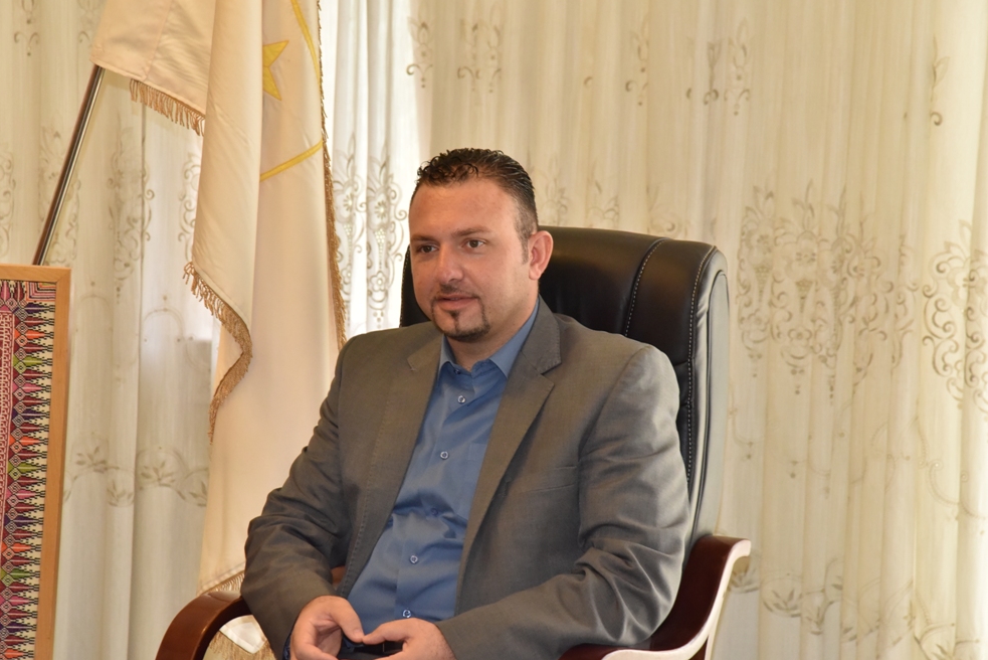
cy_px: 329
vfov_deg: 11.0
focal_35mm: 125
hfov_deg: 16.4
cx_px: 489
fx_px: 3431
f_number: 9
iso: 3200
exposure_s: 1/250
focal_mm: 120
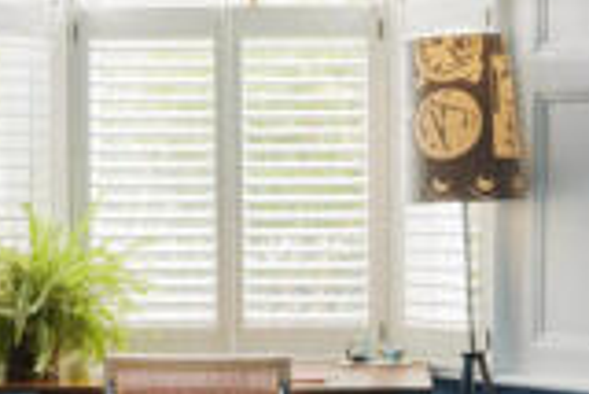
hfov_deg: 20.8
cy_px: 241
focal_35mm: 98
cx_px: 352
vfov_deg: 14.0
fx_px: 1605
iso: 100
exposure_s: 1/6
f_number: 8
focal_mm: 24
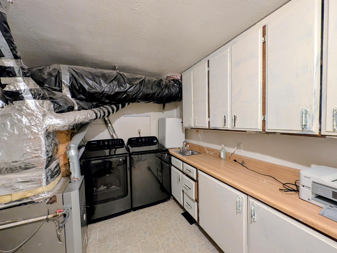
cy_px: 126
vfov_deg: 94.6
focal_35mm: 12
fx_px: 117
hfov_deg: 110.5
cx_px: 168
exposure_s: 1/24
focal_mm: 2.23
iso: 269
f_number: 1.95
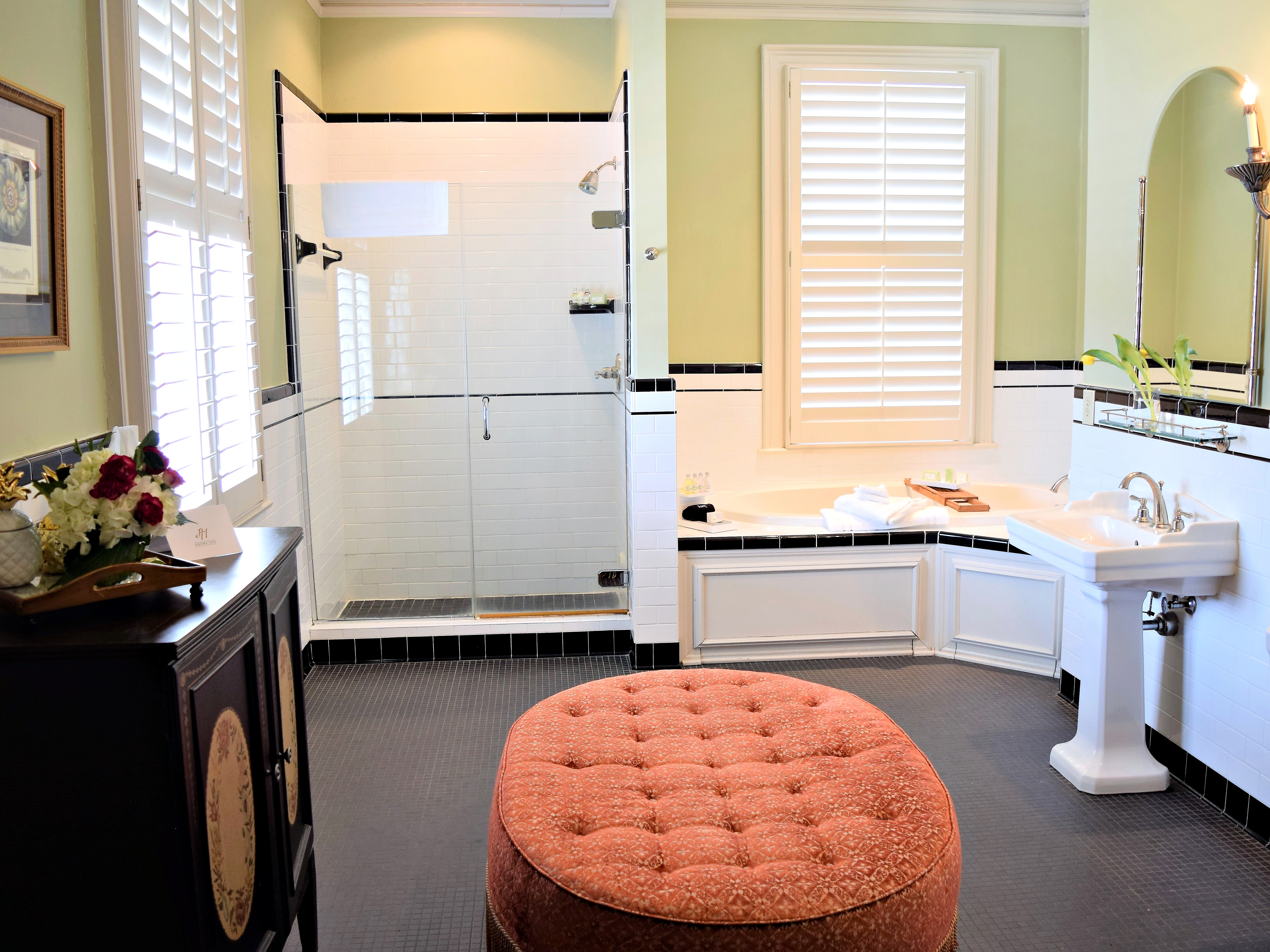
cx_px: 668
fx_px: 1101
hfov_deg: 59.9
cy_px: 476
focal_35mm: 30
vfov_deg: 46.8
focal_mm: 18
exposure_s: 1/30
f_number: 3.5
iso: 400
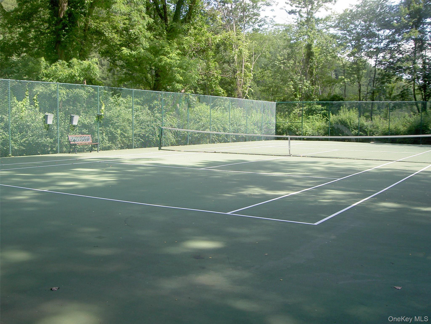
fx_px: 486
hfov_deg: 47.9
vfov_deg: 36.8
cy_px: 162
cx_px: 216
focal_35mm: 39
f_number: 4.7
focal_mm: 8
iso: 100
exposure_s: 1/125
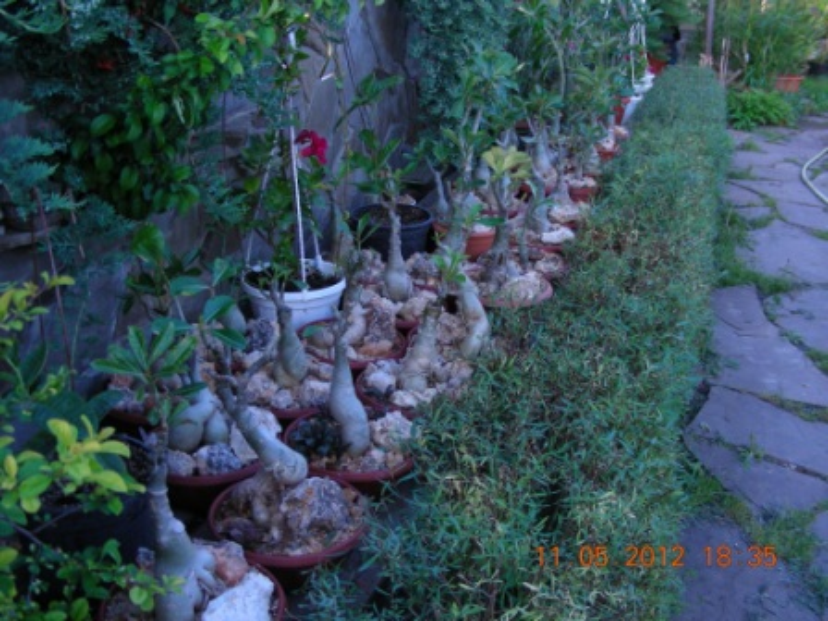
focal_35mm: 38
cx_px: 414
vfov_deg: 37.7
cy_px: 310
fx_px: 909
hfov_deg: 49.0
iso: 50
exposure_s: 1/45
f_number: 3.5
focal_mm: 6.3
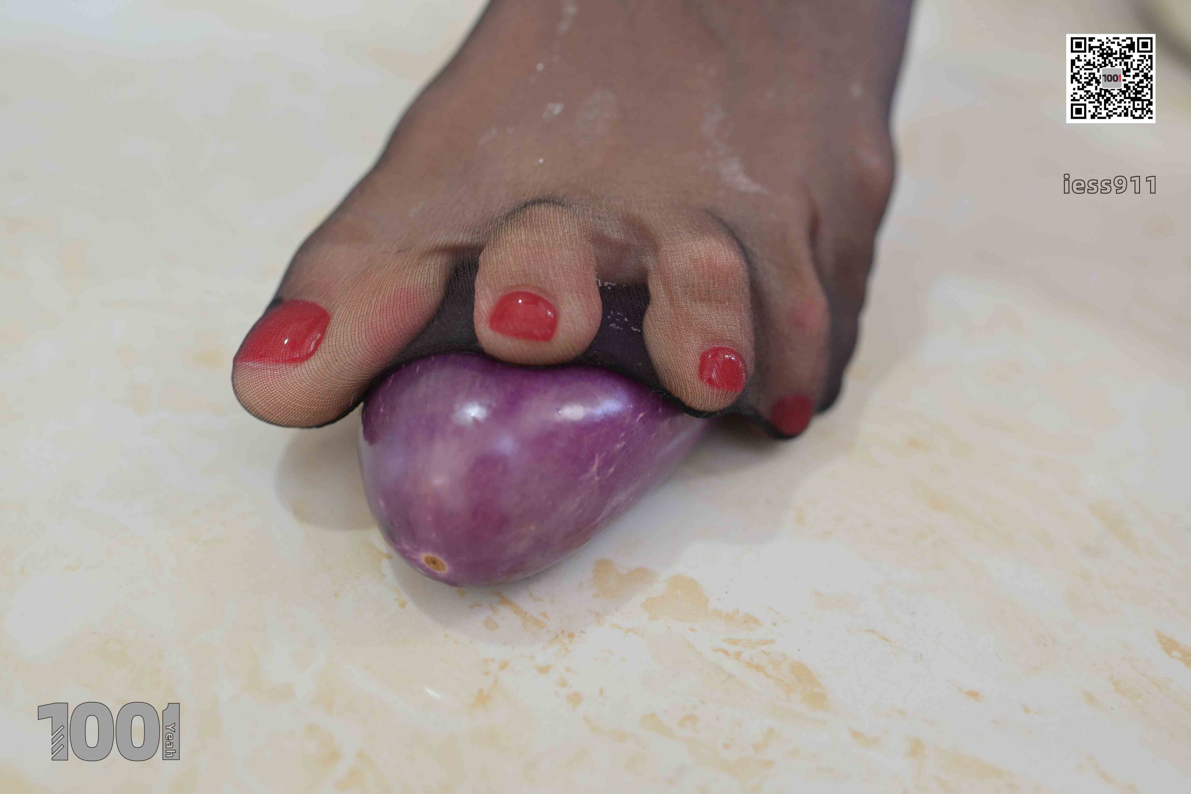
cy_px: 397
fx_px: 1158
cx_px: 596
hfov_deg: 54.4
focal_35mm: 35
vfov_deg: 37.9
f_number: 4
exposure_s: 1/160
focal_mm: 35
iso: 800
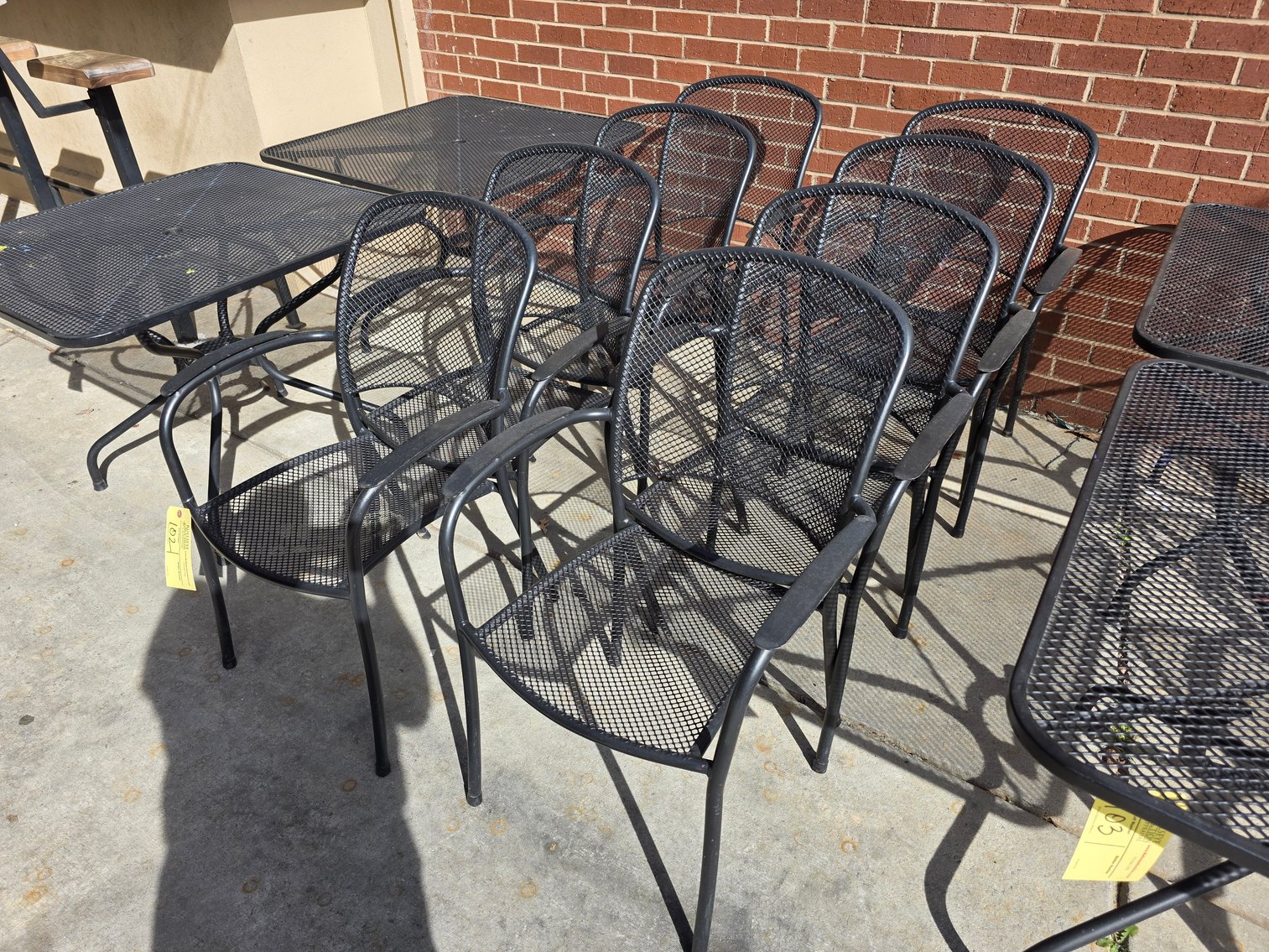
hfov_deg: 73.9
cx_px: 634
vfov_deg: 58.9
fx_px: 843
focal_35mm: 23
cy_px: 476
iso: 80
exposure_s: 1/3273
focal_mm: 6.3
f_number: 1.7
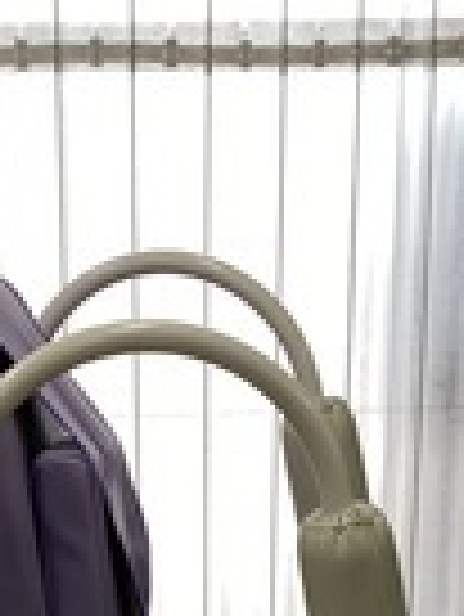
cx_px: 131
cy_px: 863
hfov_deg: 14.6
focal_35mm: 101
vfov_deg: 17.8
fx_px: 1802
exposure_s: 1/120
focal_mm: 4.25
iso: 40
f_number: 1.8
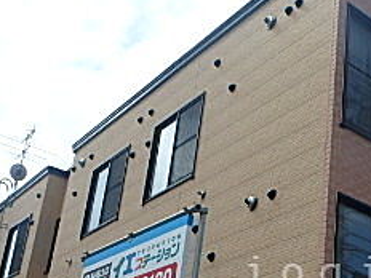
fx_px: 622
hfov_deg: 31.2
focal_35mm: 58
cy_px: 275
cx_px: 355
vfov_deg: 24.2
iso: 125
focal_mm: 3.7
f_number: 6
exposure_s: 1/500
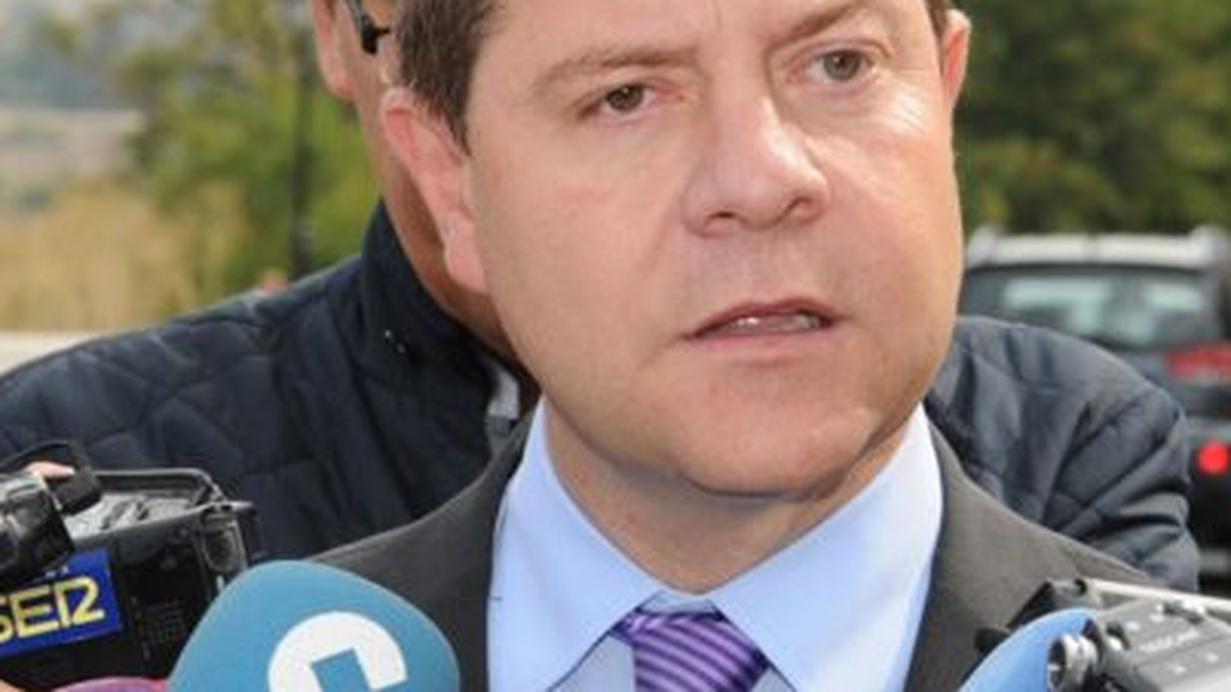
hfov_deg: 9.3
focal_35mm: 231
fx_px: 7536
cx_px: 741
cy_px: 227
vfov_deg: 5.3
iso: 320
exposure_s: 1/160
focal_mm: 85
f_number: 11
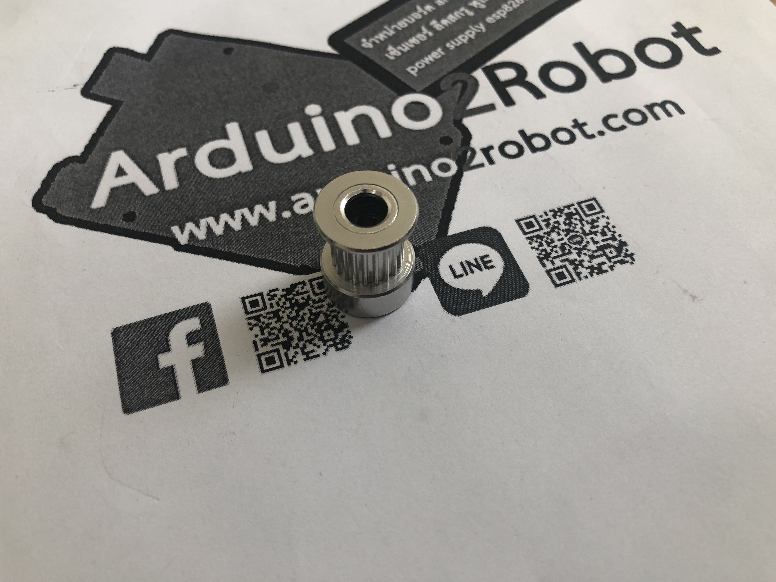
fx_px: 650
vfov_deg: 48.2
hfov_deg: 61.7
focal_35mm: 29
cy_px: 282
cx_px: 379
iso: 25
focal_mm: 3.99
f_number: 1.8
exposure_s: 1/50
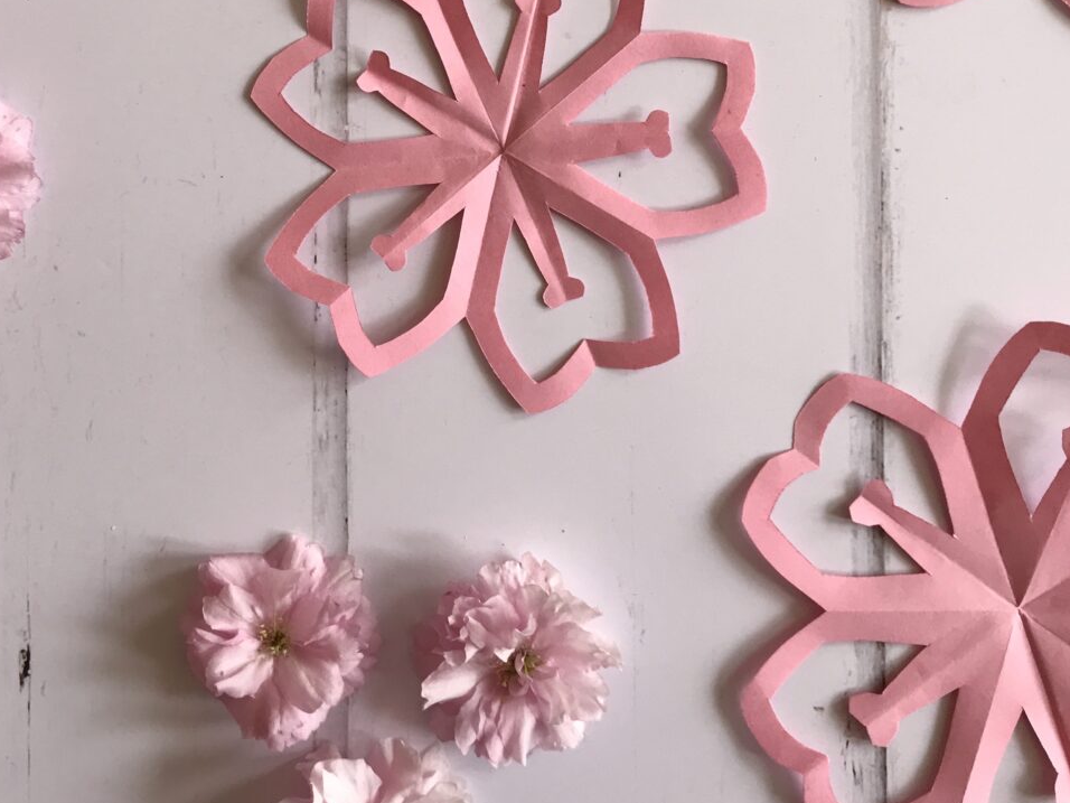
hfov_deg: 41.7
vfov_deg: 31.5
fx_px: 1391
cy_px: 184
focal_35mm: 45
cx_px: 381
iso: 40
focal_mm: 3.99
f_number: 1.8
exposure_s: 1/100
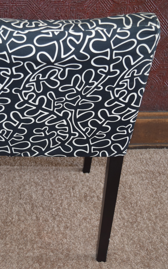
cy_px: 135
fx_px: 387
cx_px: 37
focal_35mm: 53
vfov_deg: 38.3
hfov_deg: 24.2
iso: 400
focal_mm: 23
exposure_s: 1/60
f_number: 3.8
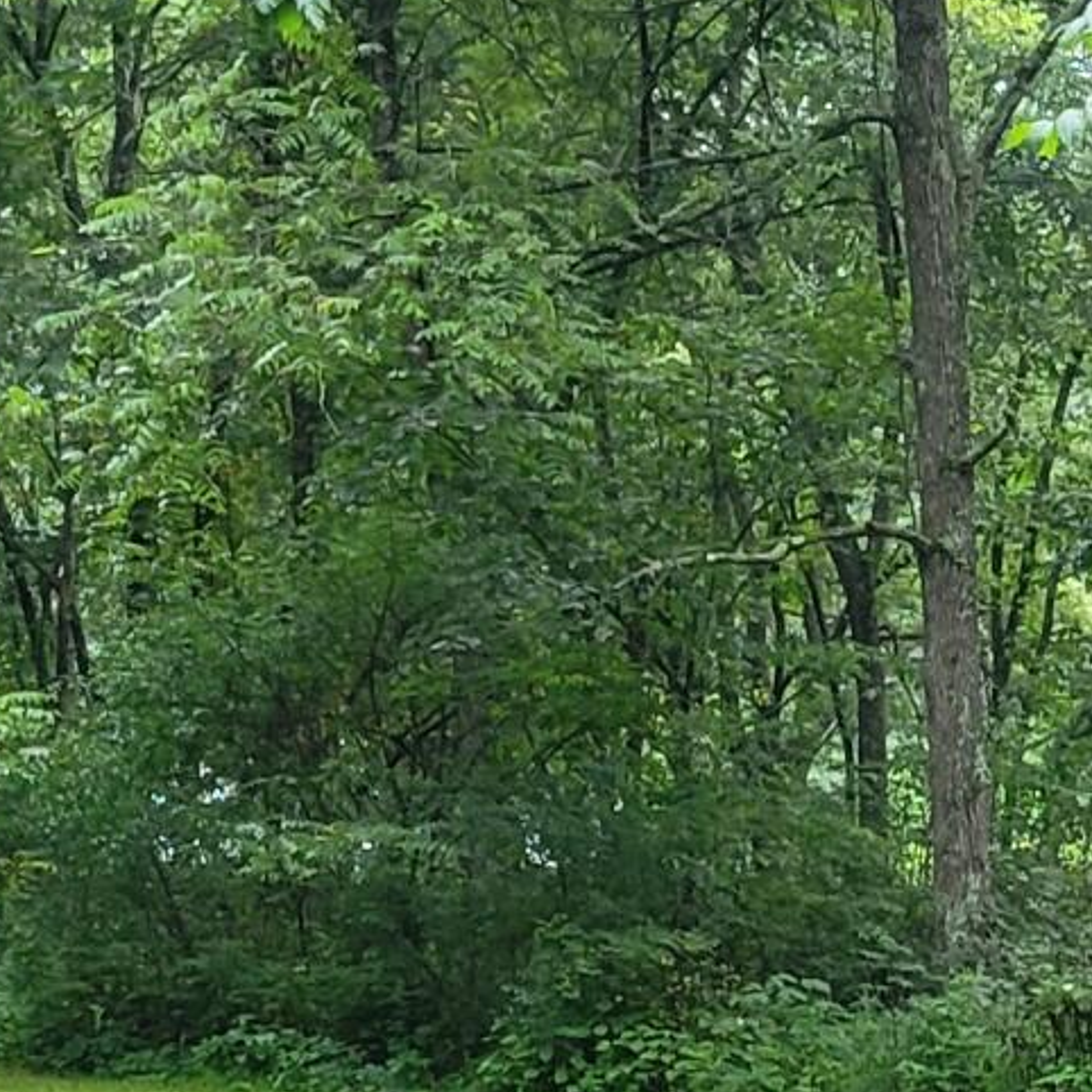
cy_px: 1828
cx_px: 1701
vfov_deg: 11.5
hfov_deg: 11.6
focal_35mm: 143
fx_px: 5104
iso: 100
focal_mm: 5.4
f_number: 1.8
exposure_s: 1/120
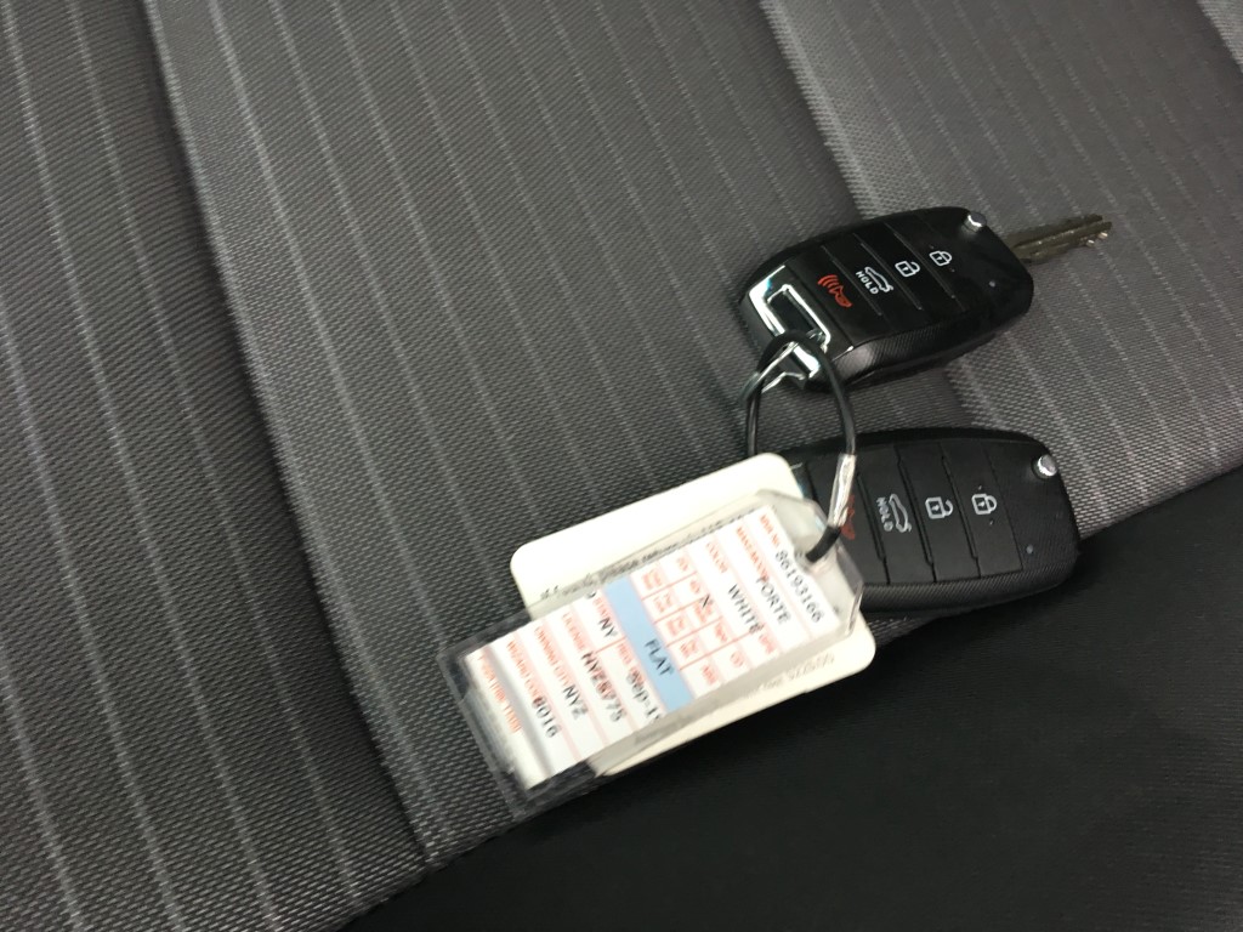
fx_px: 1041
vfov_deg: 48.2
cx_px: 622
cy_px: 466
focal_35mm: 29
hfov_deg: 61.7
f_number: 2.2
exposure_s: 1/30
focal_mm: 4.15
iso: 32
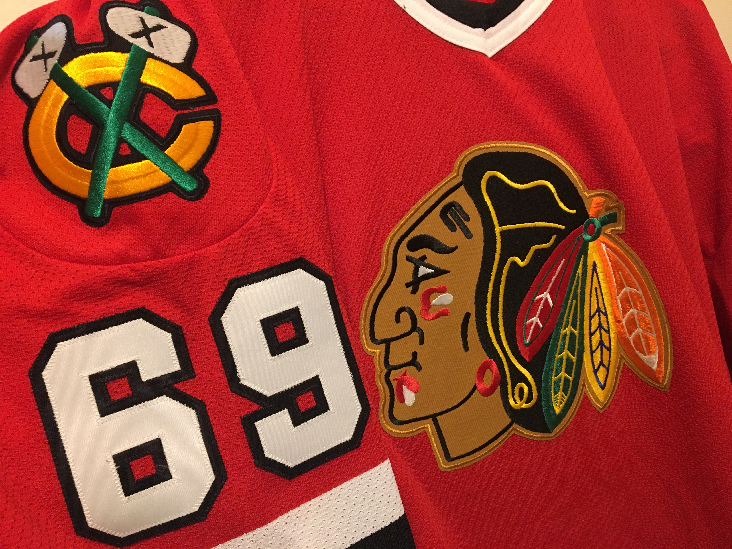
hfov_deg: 61.7
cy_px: 274
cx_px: 366
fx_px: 613
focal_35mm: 29
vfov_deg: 48.2
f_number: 2.2
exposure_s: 1/30
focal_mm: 4.15
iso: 160
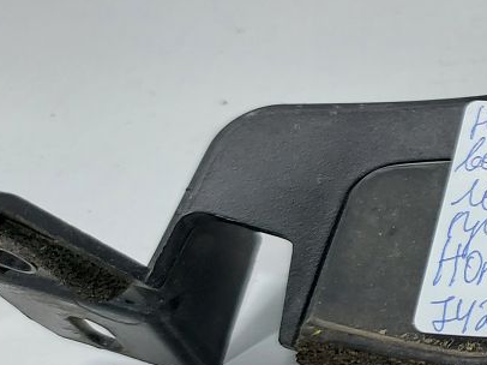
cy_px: 199
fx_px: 1153
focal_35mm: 82
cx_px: 815
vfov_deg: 18.0
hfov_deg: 19.4
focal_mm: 5.23
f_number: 1.8
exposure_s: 1/50
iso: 50
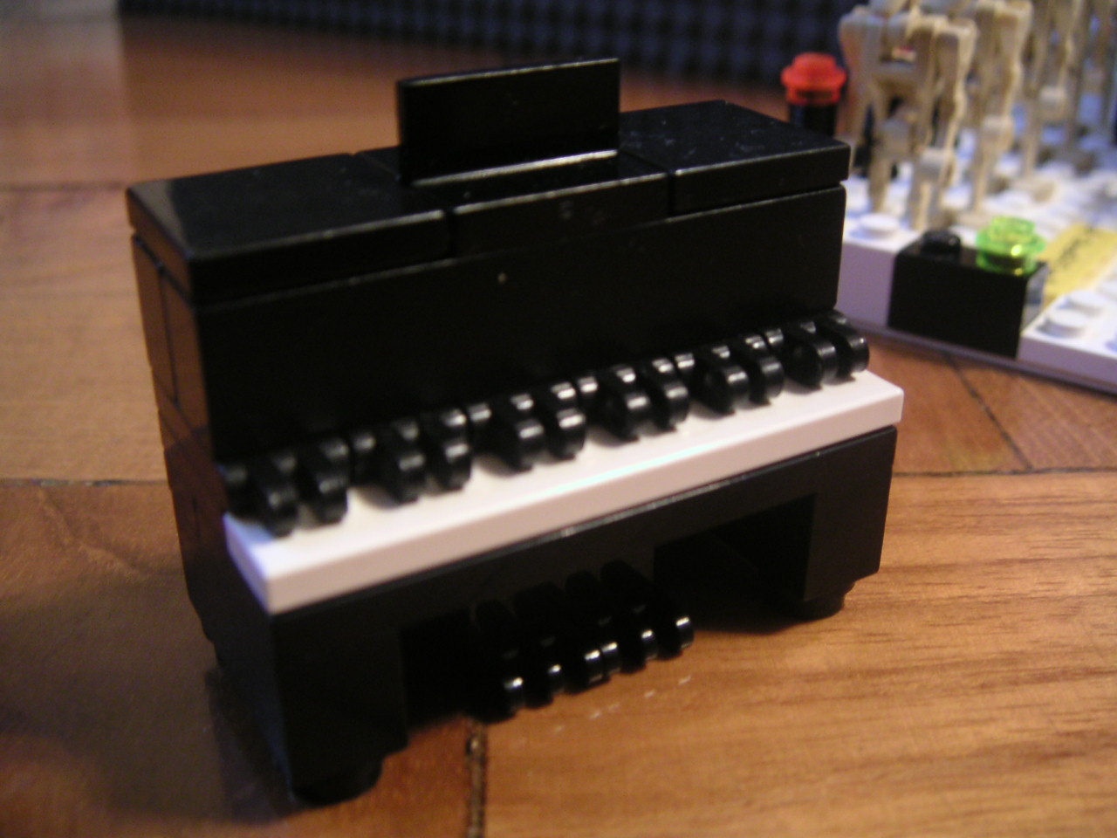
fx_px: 1226
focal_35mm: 38
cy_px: 419
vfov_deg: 37.7
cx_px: 558
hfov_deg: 49.0
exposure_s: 1
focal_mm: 6
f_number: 2.8
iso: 100
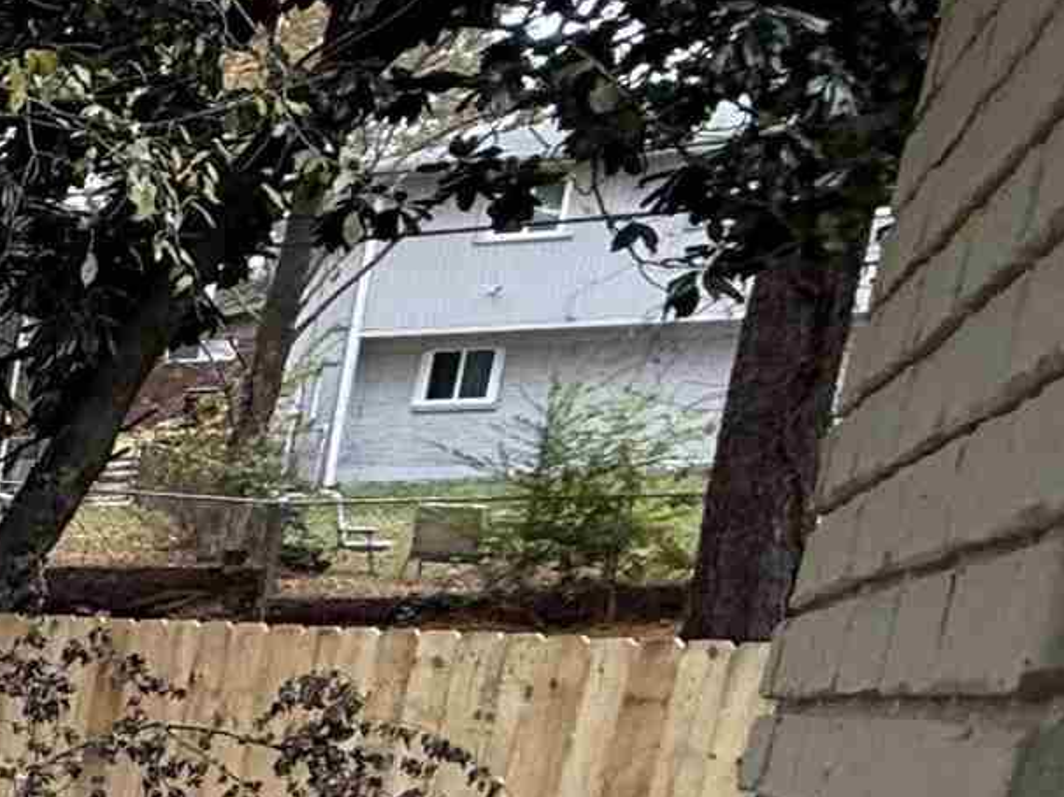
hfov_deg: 15.0
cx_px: -1517
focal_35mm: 71
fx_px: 2181
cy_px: 1113
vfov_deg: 18.8
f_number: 2.2
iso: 50
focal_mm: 2.22
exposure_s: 1/175
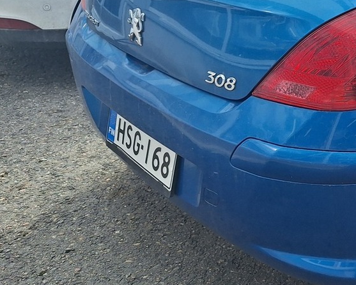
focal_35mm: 58
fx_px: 611
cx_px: 393
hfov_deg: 29.3
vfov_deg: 25.4
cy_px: 26
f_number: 1.8
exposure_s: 1/1332
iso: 40
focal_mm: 5.54
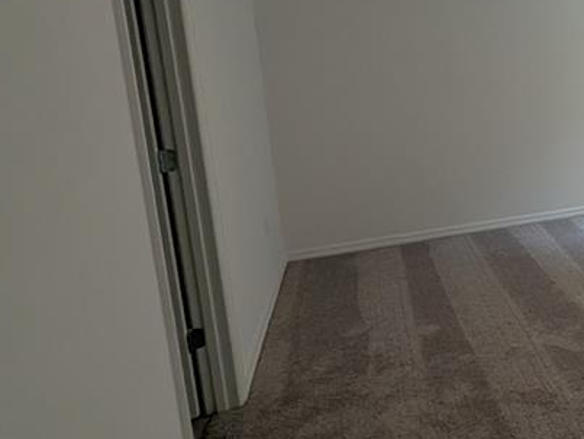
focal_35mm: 33
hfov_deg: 40.7
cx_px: 684
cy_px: 143
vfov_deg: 42.4
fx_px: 557
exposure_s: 1/120
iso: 171
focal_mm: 1.54
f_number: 2.2
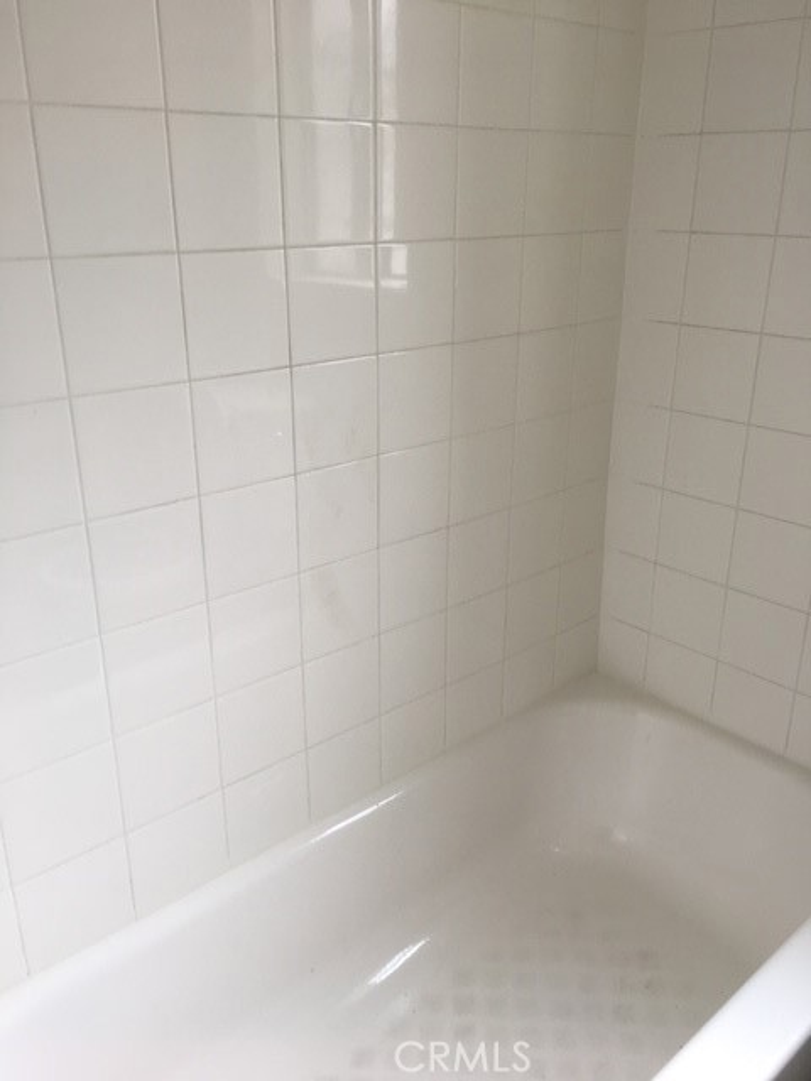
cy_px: 540
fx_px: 906
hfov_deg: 48.2
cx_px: 406
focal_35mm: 29
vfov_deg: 61.7
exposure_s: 1/60
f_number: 2.2
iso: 32
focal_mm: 4.15
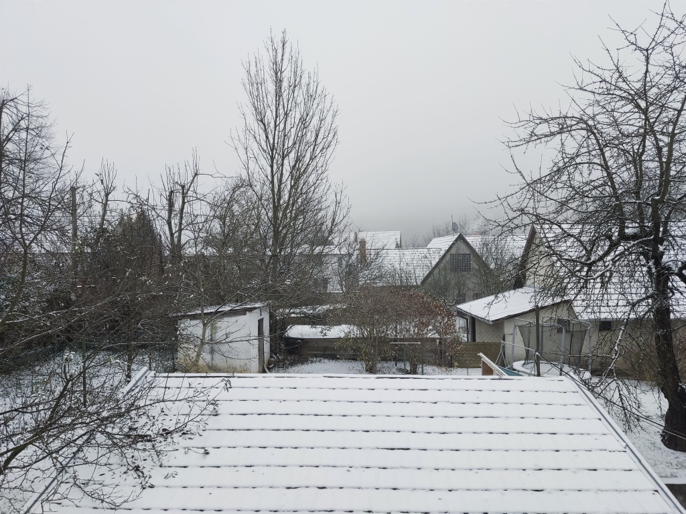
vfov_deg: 54.9
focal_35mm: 25
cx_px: 343
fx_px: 495
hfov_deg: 69.4
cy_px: 257
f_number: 1.79
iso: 59
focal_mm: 4.71
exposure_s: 1/100
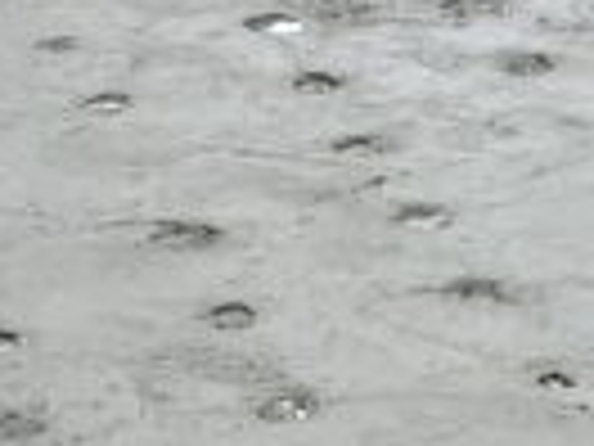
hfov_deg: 9.1
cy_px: 1248
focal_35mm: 217
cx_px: 387
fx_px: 3724
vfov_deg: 6.4
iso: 32
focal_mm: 3.99
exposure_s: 1/783
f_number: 1.8
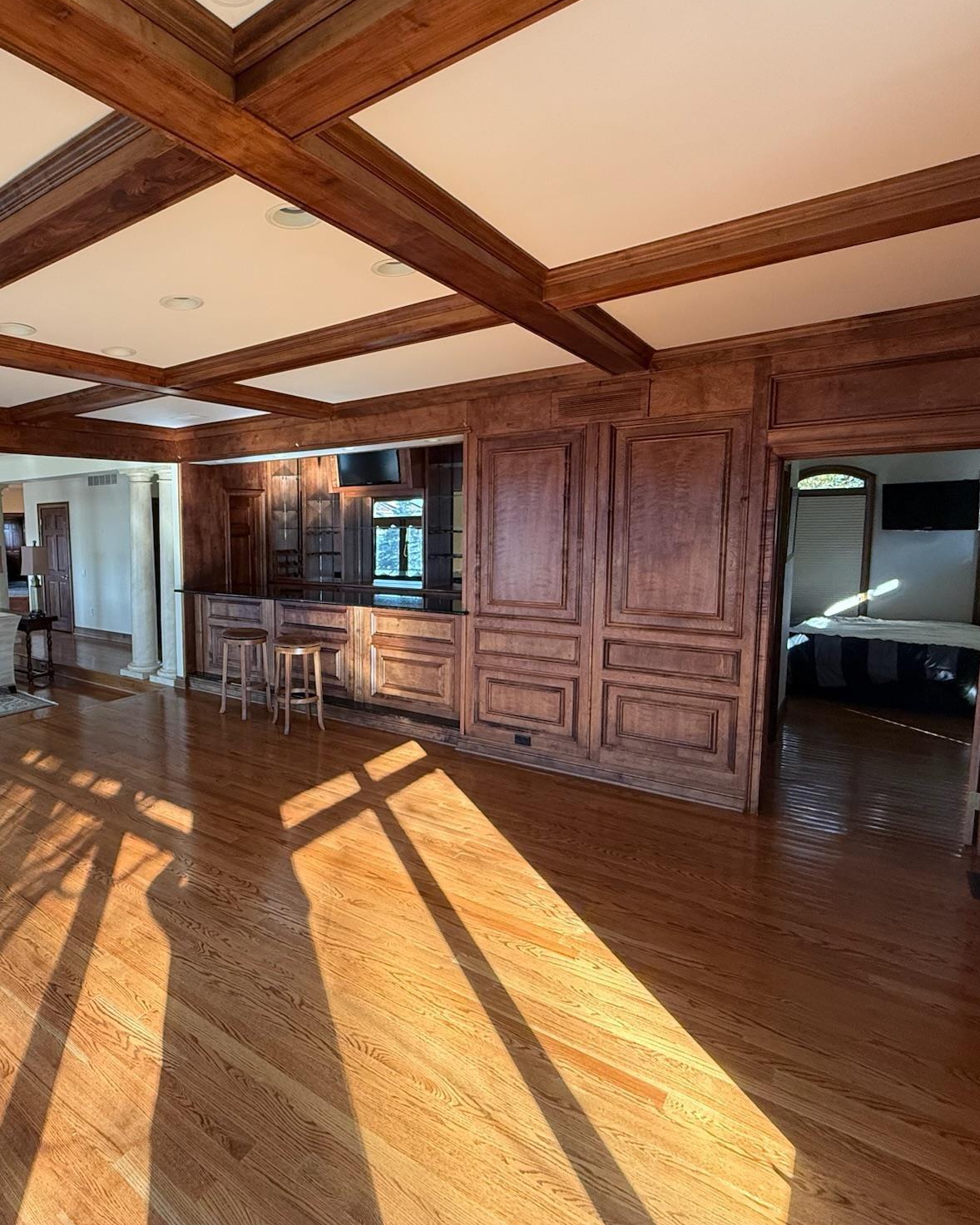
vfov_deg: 83.3
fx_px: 689
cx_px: 293
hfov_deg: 68.0
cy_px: 590
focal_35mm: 19
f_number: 2.2
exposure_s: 1/87
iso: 320
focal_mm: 2.22
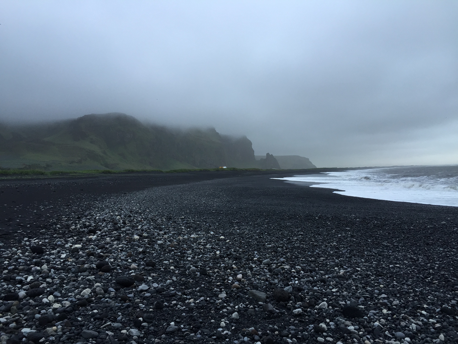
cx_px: 229
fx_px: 384
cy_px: 172
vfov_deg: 48.2
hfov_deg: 61.7
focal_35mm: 29
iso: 50
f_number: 2.2
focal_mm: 4.15
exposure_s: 1/120
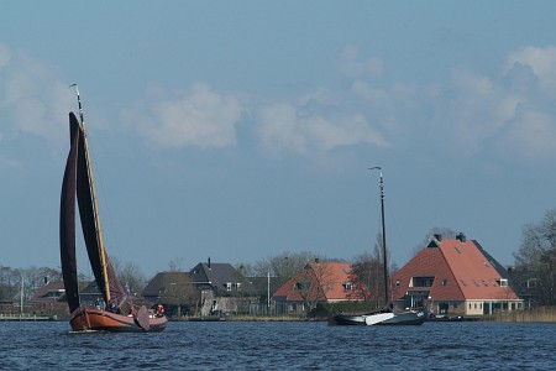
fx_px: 2780
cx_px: 278
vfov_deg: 7.6
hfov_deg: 11.4
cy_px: 186
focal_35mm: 180
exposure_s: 1/1000
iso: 400
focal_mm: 120
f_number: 9.5
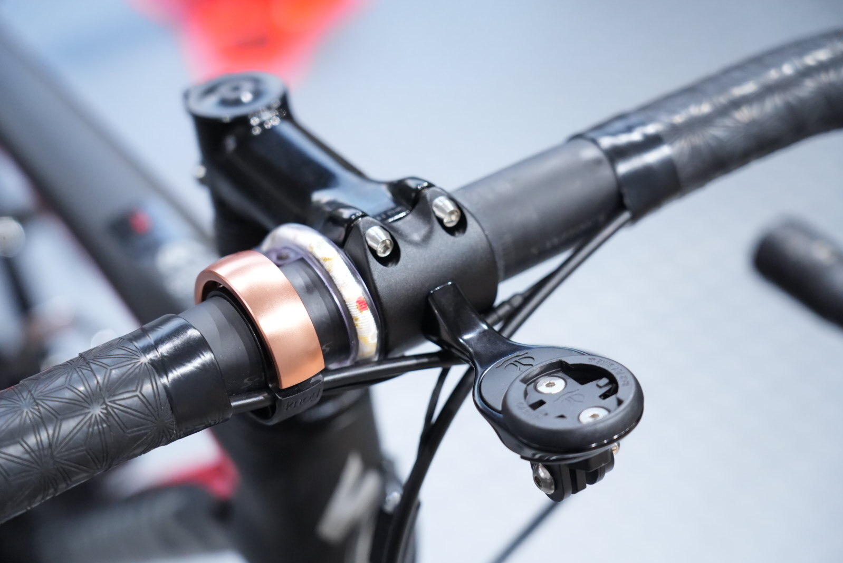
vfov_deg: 15.2
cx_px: 418
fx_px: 2109
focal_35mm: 90
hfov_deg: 22.6
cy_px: 284
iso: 6400
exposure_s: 1/100
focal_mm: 89
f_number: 4.5
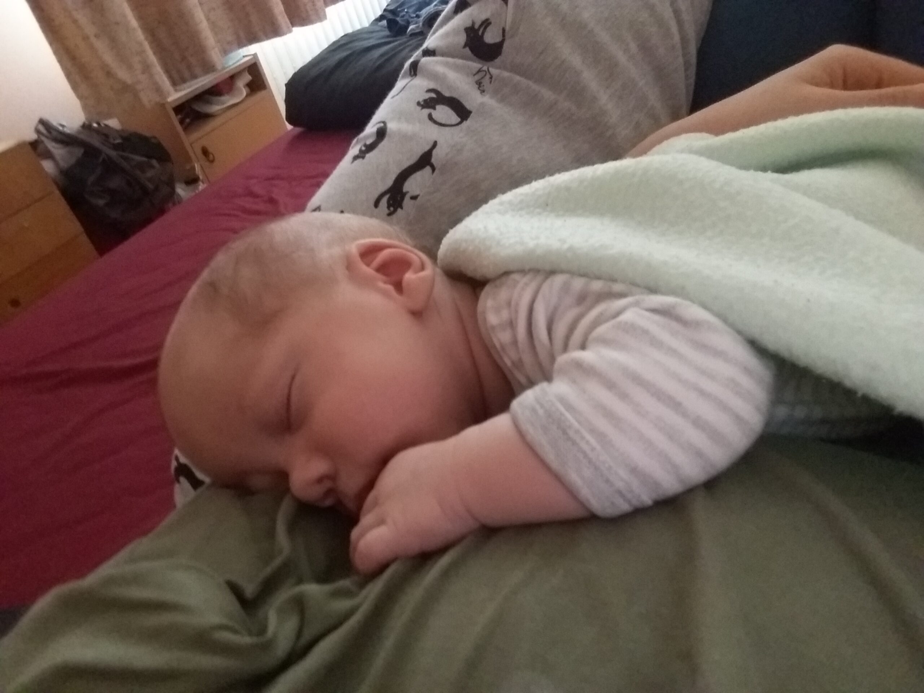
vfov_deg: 56.8
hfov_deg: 71.6
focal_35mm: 24
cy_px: 346
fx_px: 641
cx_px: 462
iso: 450
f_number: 1.9
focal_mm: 1.95
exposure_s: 1/14
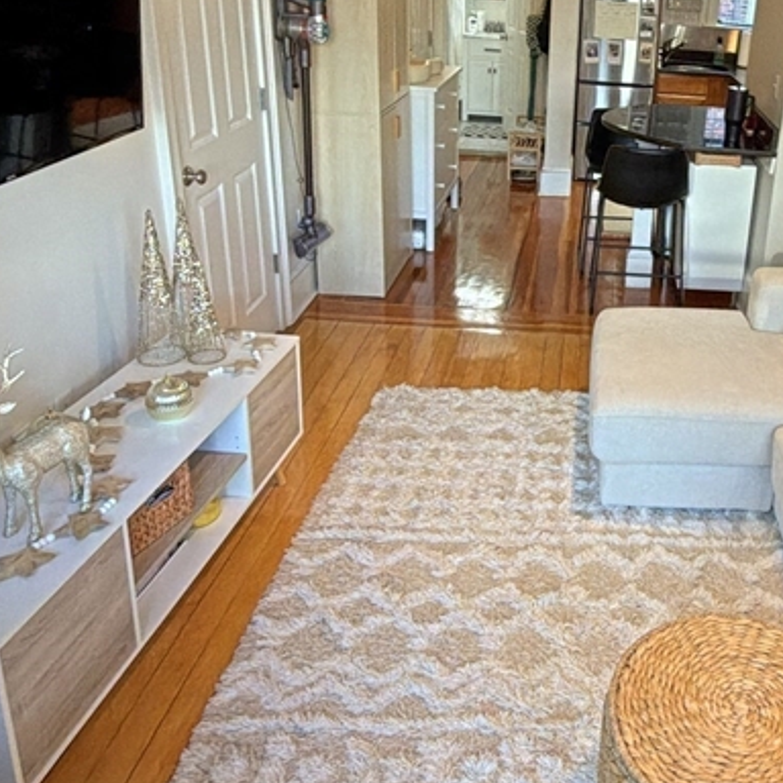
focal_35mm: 33
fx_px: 845
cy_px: 251
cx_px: 630
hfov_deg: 47.0
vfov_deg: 48.8
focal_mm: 2.22
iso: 250
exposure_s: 1/120
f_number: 2.2
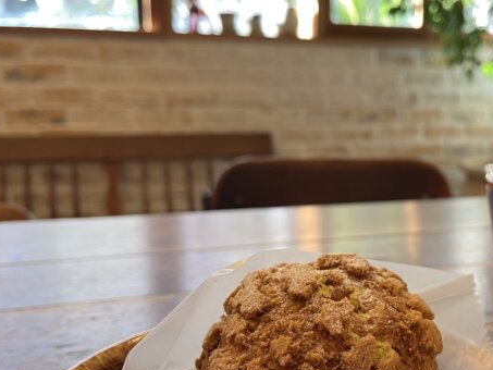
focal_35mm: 43
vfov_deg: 33.6
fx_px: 613
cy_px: 211
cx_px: 363
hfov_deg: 42.6
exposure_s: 1/50
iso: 80
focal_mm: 5.1
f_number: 1.6
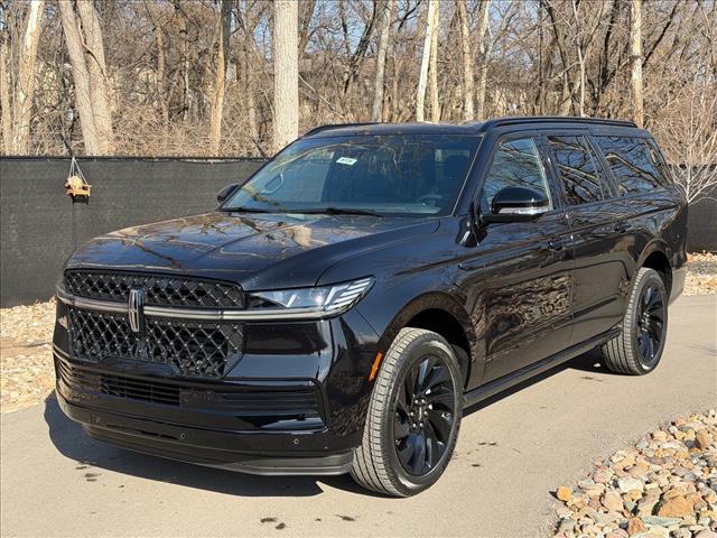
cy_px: 269
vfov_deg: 30.3
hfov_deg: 39.7
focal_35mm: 48
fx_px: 994
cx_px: 358
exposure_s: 1/1931
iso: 80
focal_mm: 6.76
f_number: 1.78
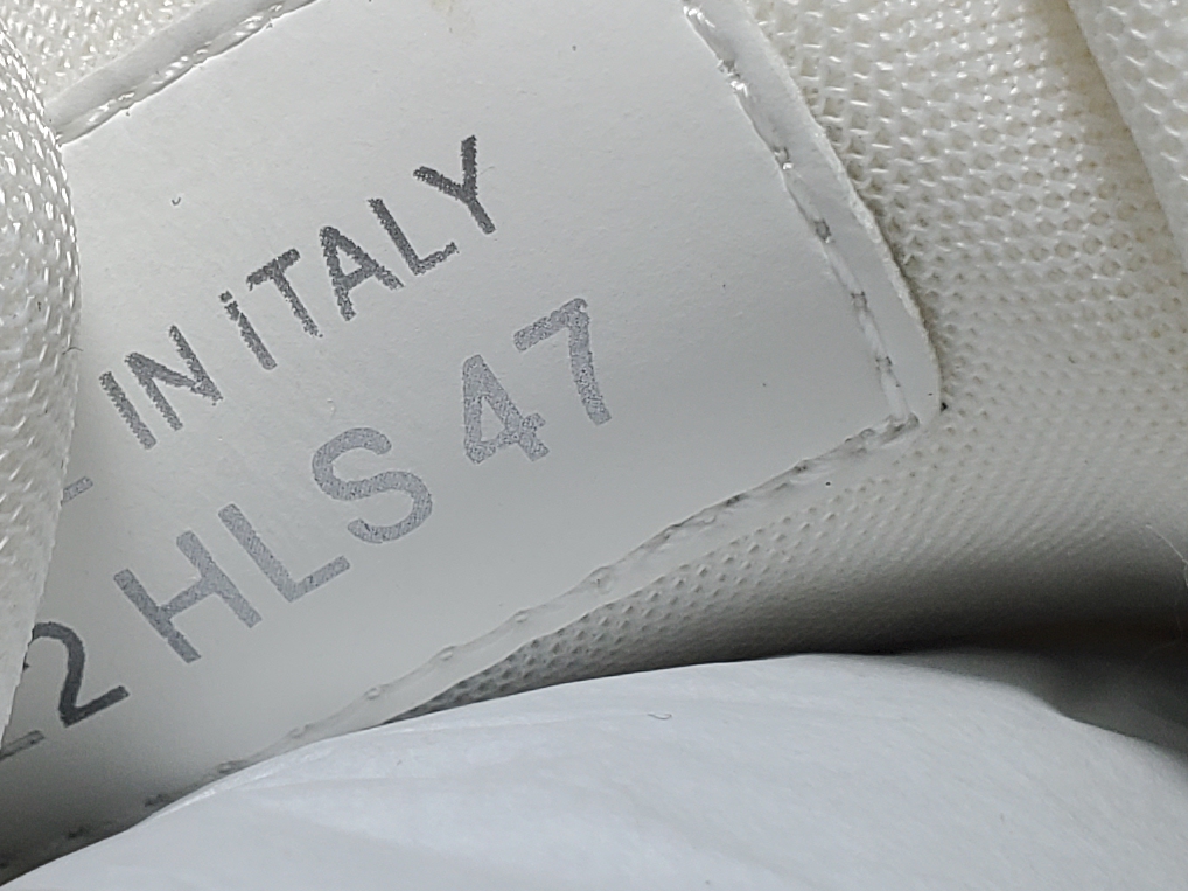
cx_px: 488
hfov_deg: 19.1
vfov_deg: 14.4
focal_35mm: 103
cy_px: 418
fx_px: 3534
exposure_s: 1/311
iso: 50
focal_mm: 4.3
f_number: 2.4
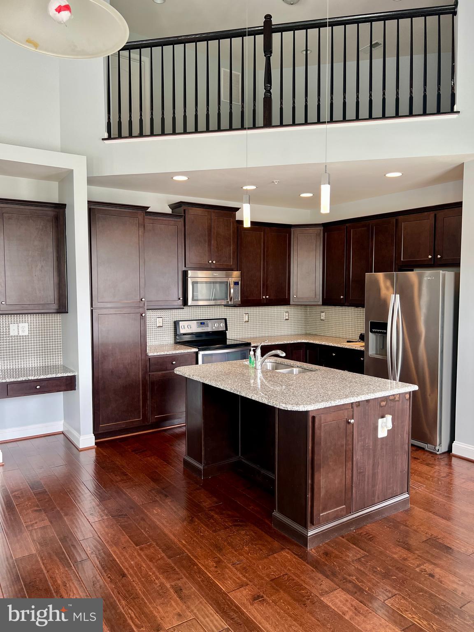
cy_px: 316
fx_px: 475
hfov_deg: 53.1
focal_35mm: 26
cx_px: 237
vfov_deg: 67.3
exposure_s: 1/60
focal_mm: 5.7
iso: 64
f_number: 1.5
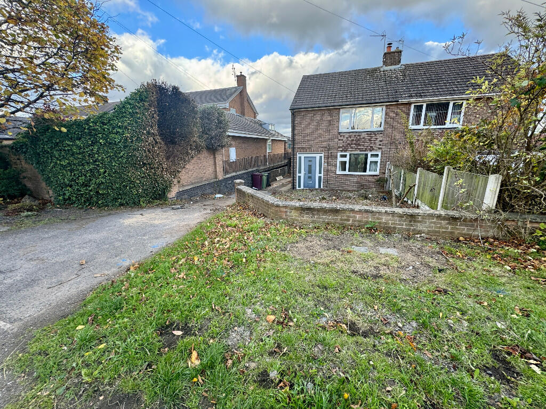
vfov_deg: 85.7
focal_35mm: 14
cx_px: 273
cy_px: 204
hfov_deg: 102.1
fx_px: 221
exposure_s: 1/102
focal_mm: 2.22
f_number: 2.2
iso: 40
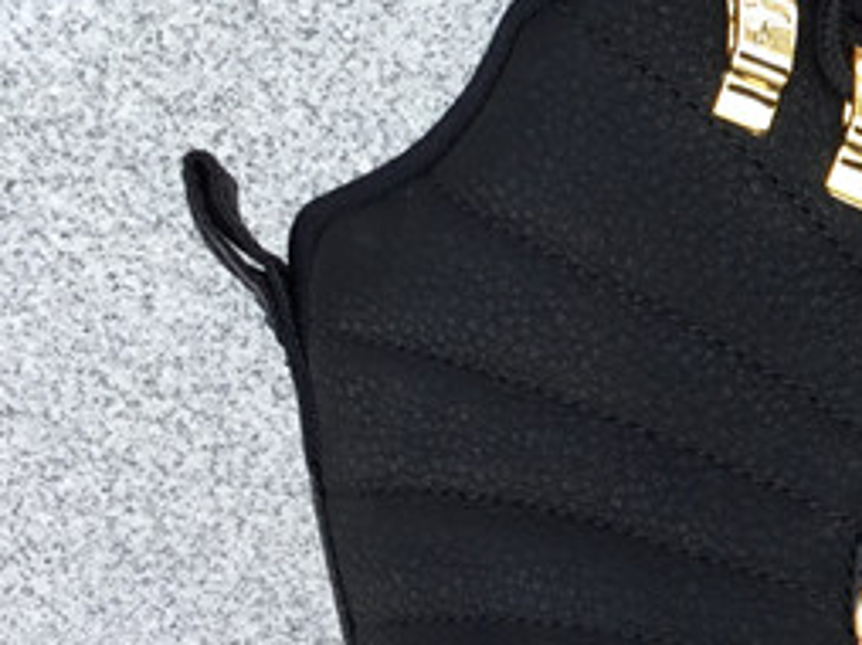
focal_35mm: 110
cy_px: 243
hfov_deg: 16.8
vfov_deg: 13.4
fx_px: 2737
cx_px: 1144
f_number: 2.4
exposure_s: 1/100
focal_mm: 3.3
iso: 25
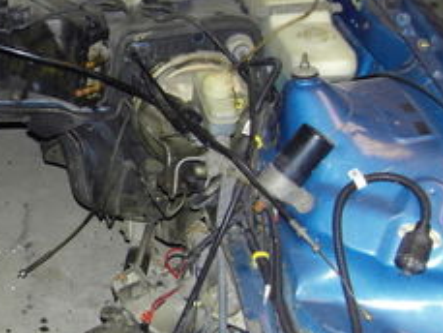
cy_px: 217
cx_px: 2
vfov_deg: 21.9
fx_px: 858
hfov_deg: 27.3
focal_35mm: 67
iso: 100
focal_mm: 4.3
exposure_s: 1/40
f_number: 2.8
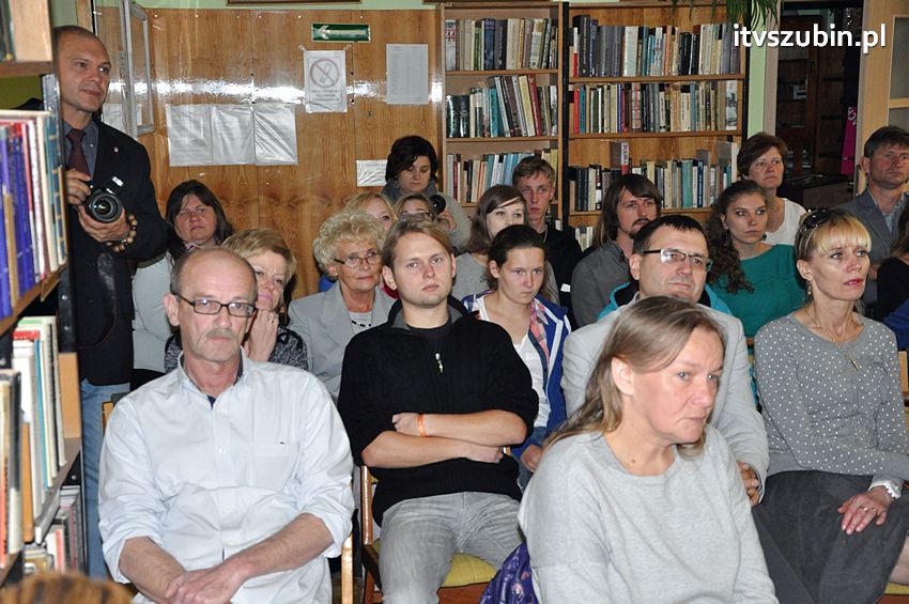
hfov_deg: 37.9
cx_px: 454
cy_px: 302
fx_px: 1324
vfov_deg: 25.7
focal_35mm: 52
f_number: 5
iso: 1600
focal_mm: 35
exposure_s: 1/60
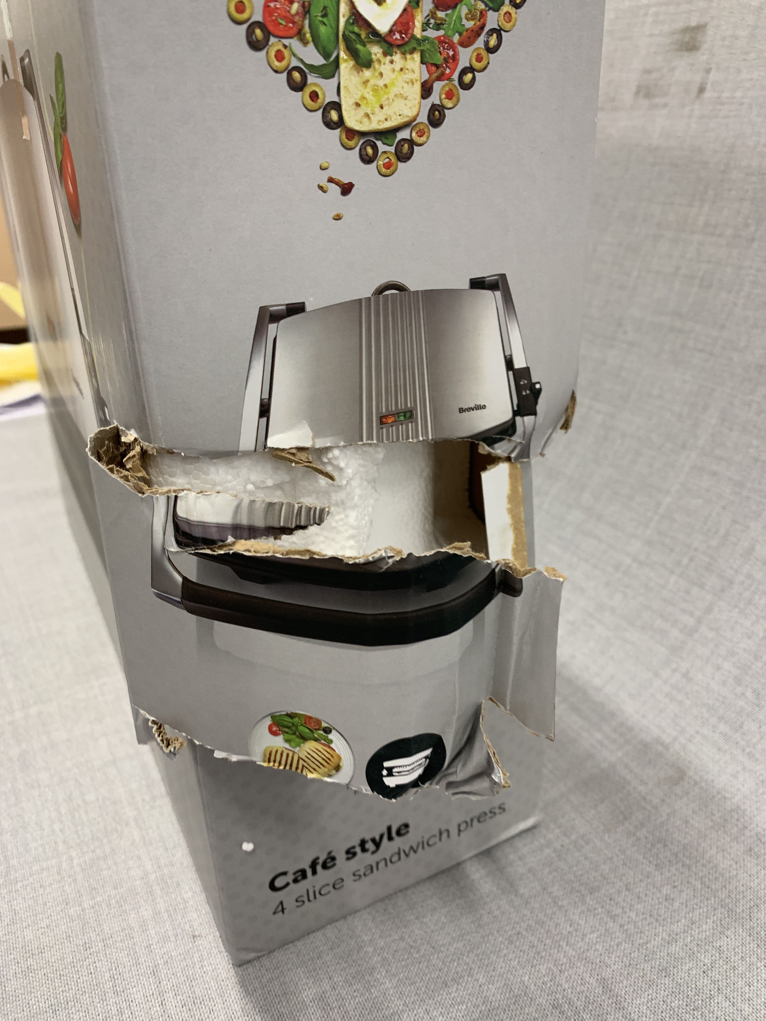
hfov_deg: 53.1
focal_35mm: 26
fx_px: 767
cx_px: 383
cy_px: 510
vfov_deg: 67.3
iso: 100
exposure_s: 1/71
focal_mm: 4.25
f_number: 1.8
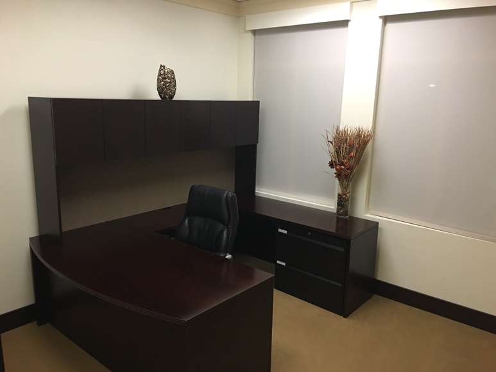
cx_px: 248
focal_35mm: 29
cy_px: 186
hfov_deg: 61.7
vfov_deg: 48.2
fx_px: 416
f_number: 2.2
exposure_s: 1/15
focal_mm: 4.15
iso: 100
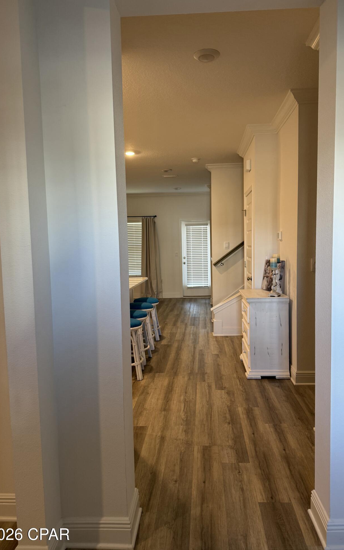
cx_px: 186
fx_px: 390
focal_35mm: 26
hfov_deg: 47.6
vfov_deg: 70.4
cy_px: 279
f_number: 1.78
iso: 160
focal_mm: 6.76
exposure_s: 1/60
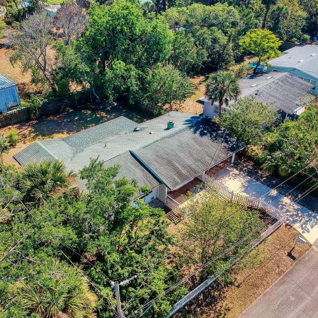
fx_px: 312
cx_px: 139
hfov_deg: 53.9
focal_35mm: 30
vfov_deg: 54.0
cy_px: 160
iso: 100
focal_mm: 4.49
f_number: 2.6
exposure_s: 1/1000
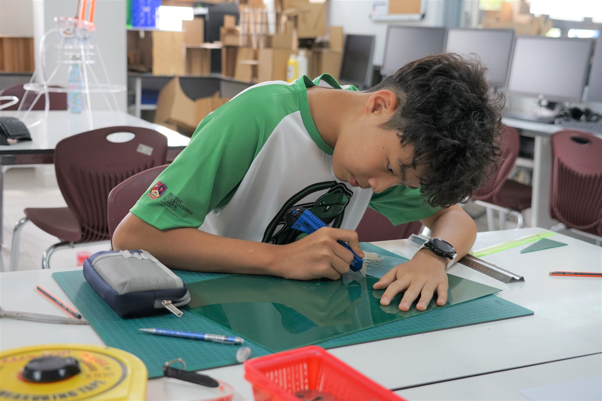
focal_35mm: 44
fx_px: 736
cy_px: 200
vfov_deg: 30.5
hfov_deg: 44.5
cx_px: 301
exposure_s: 1/160
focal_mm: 44
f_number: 4.5
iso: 1000
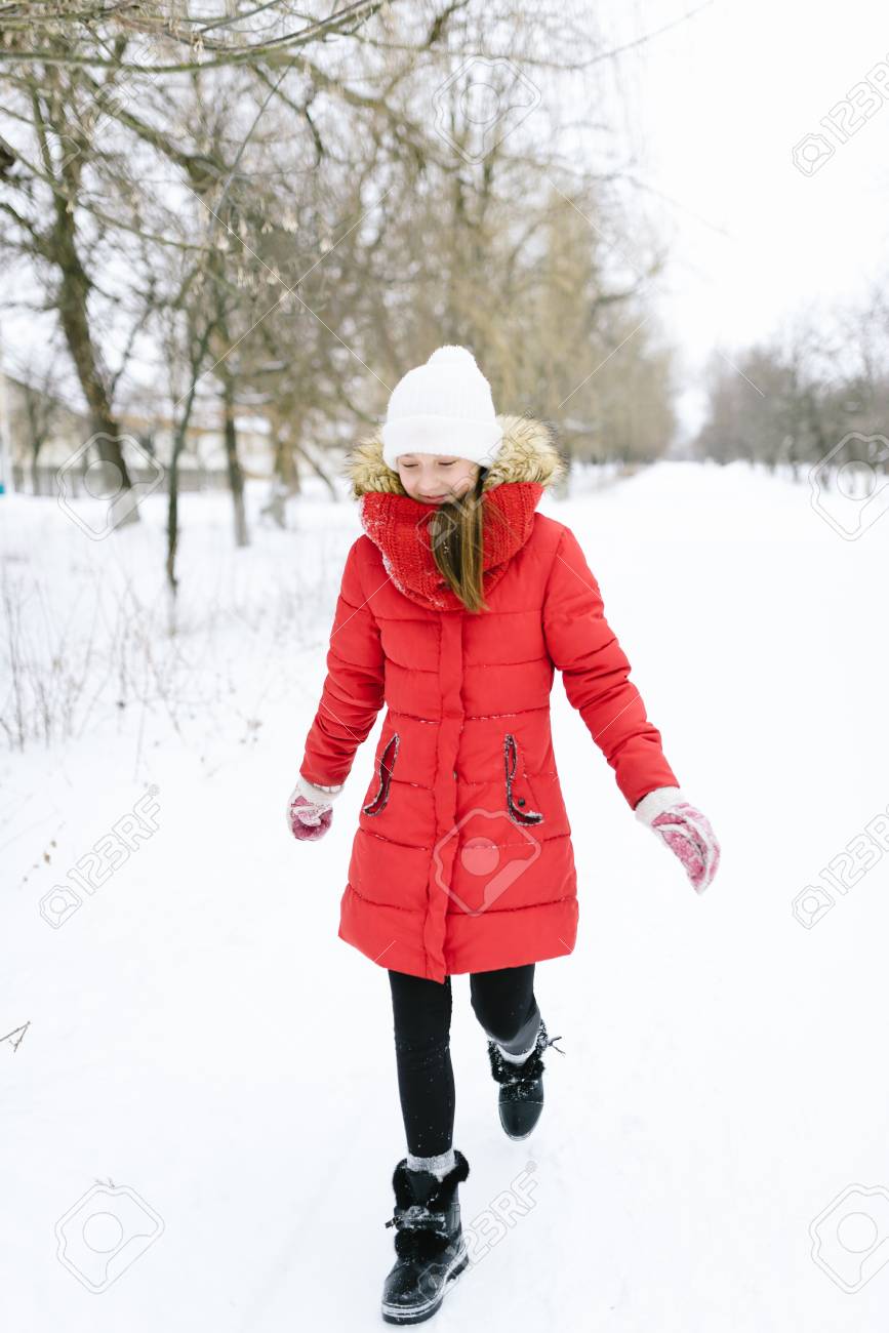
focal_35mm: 35
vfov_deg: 54.4
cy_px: 666
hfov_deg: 37.9
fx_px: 1296
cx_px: 444
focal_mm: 35
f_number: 2
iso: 100
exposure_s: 1/800
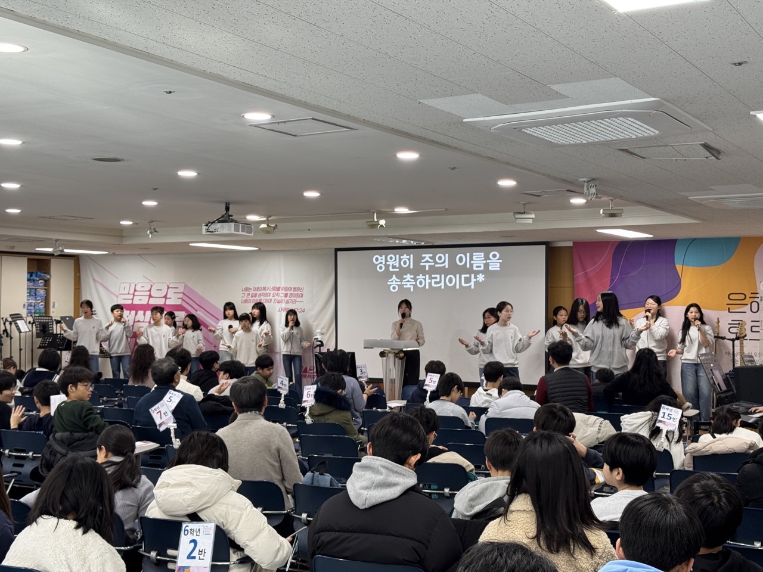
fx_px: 1058
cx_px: 382
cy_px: 286
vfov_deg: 30.3
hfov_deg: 39.7
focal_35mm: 48
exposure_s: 1/60
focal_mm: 6.76
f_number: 1.78
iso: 100
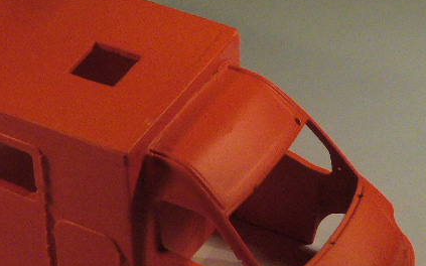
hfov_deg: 10.8
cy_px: 178
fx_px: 2251
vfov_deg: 6.8
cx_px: 128
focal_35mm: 194
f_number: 4.8
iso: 400
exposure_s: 1/320
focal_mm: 16.1
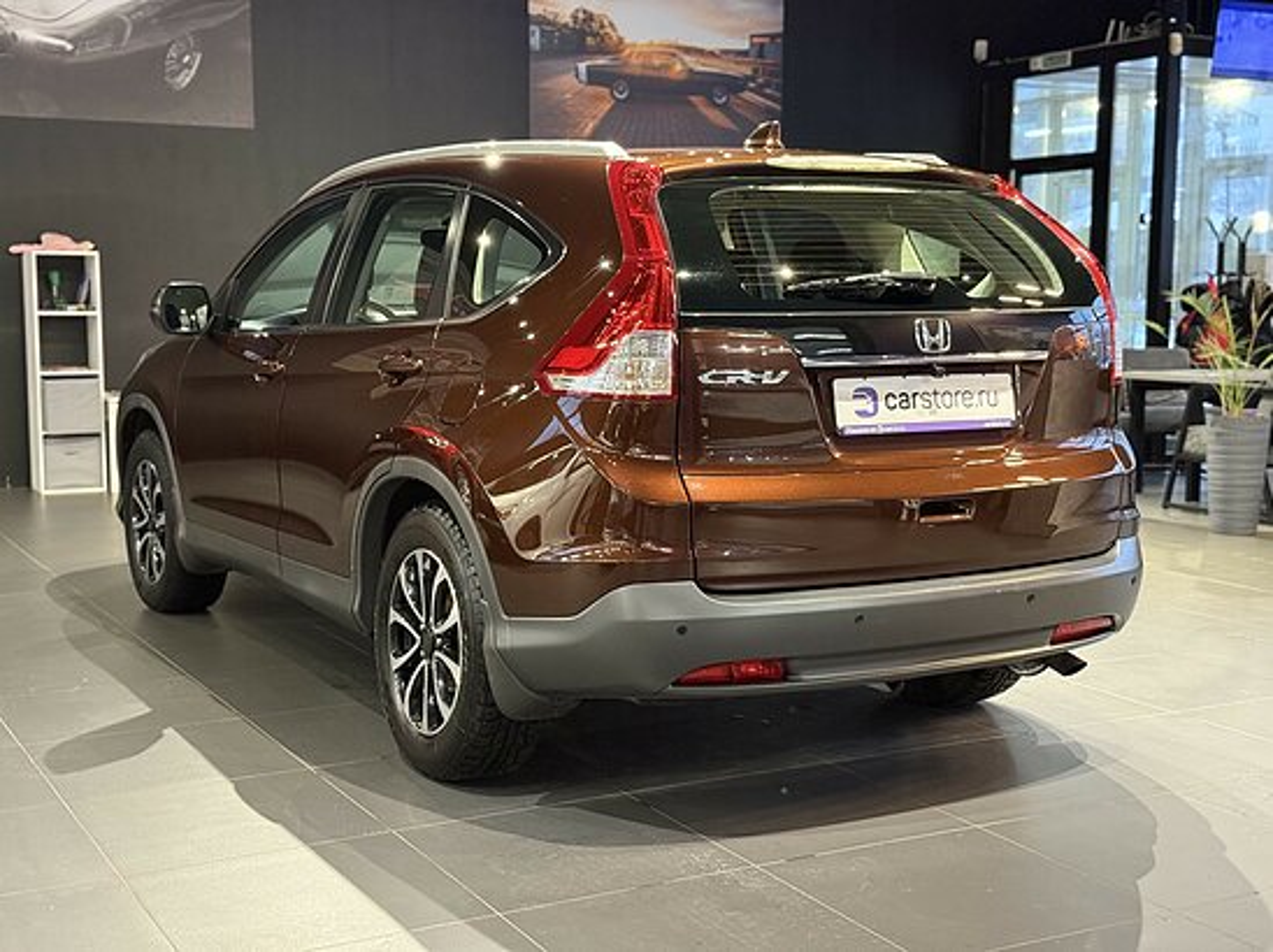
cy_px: 476
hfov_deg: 39.7
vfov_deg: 30.2
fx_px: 1764
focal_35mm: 48
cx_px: 636
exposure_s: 1/33
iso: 500
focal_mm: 6.76
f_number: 1.78
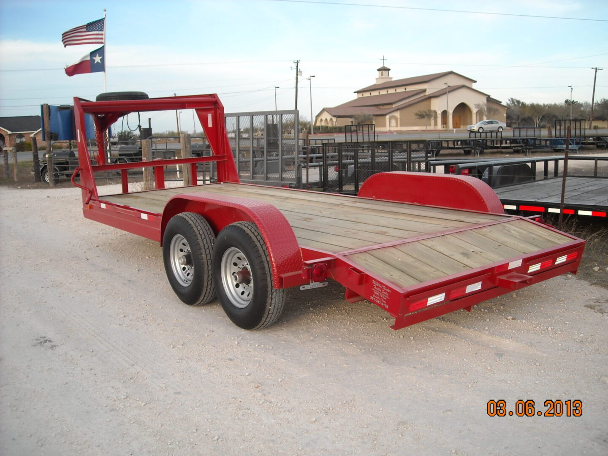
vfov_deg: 40.7
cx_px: 304
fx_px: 615
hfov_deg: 52.6
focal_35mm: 35
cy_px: 228
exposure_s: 1/250
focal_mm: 5.7
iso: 64
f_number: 2.8
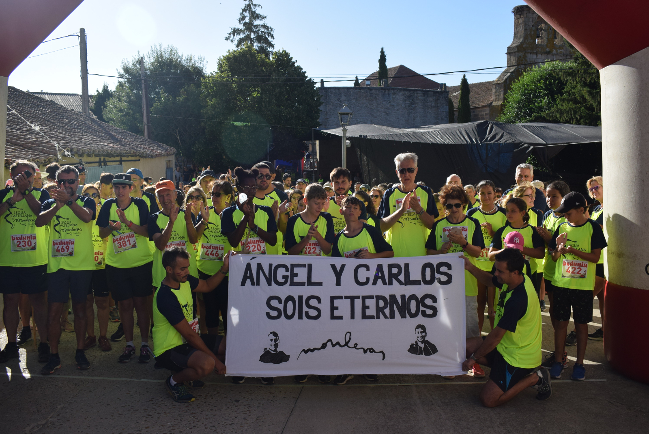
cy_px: 217
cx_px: 324
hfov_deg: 57.2
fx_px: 595
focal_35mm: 33
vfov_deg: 40.0
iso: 400
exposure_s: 1/1600
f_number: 5.6
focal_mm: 22
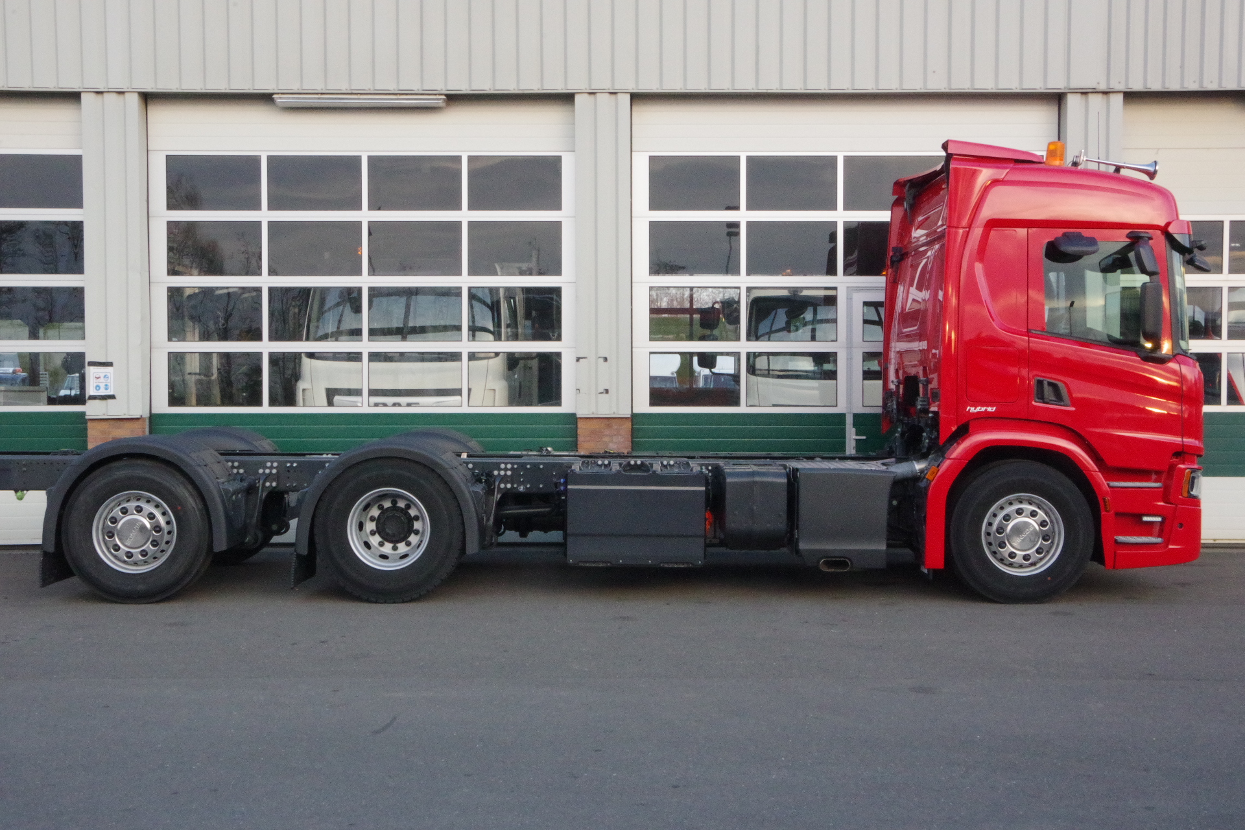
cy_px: 415
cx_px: 622
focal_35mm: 42
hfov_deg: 46.4
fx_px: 1452
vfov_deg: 31.9
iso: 6400
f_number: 22
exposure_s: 1/60
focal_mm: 28
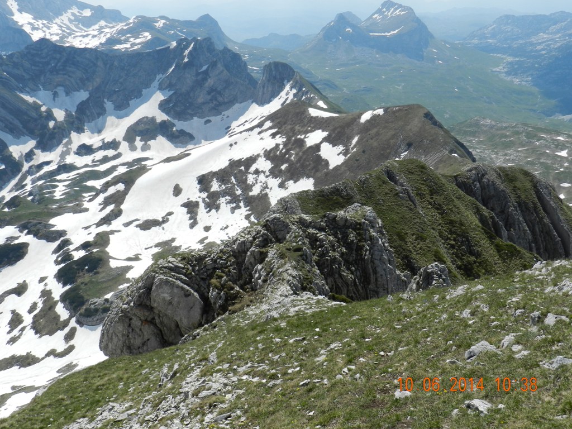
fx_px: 628
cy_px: 214
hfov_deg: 49.0
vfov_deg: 37.7
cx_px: 286
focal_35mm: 38
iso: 160
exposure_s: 1/1500
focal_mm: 6.7
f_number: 4.5
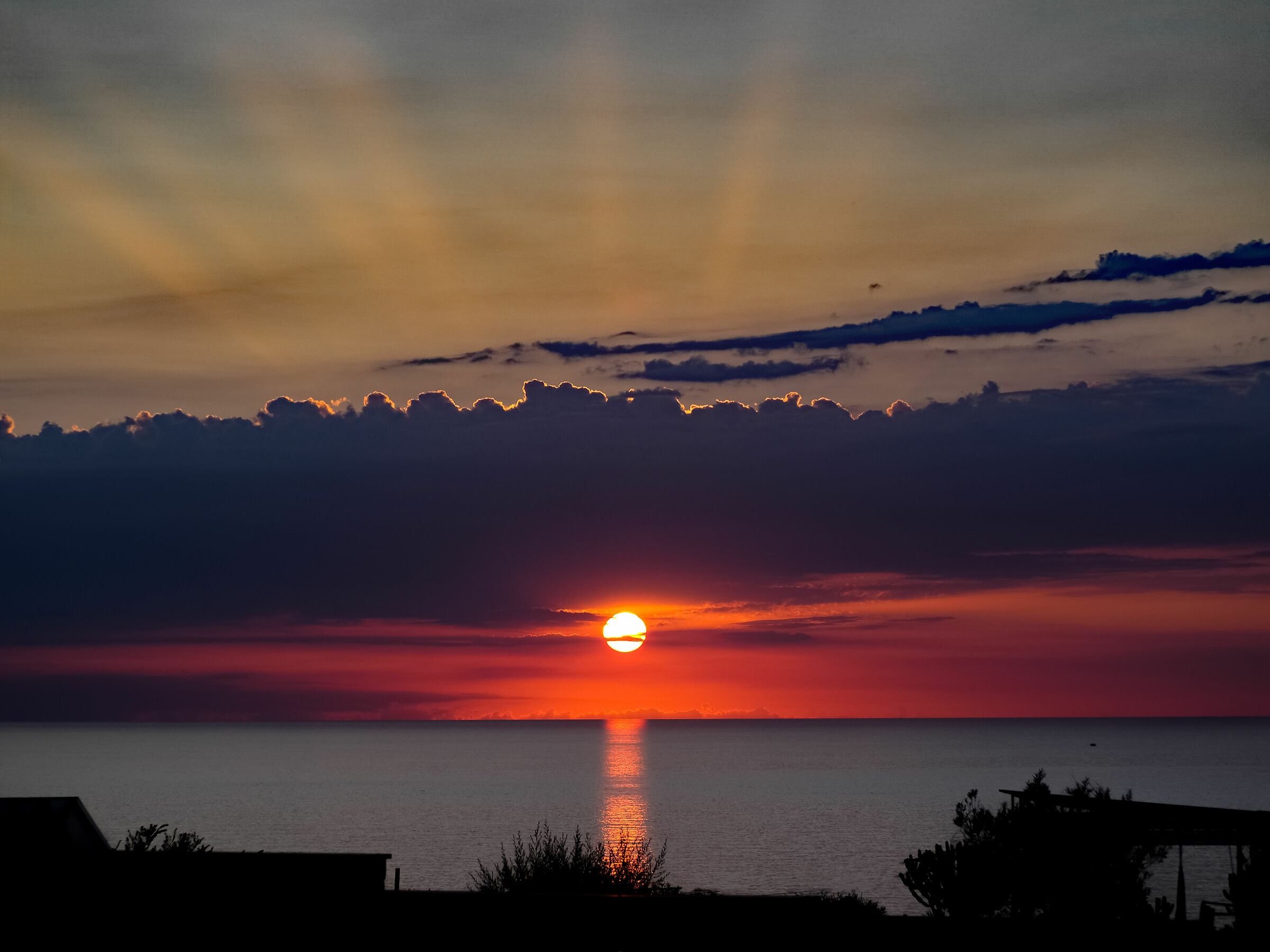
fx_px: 4549
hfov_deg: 15.9
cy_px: 476
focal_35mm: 124
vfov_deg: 12.0
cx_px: 635
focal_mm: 62
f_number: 5.6
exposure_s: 1/200
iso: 100
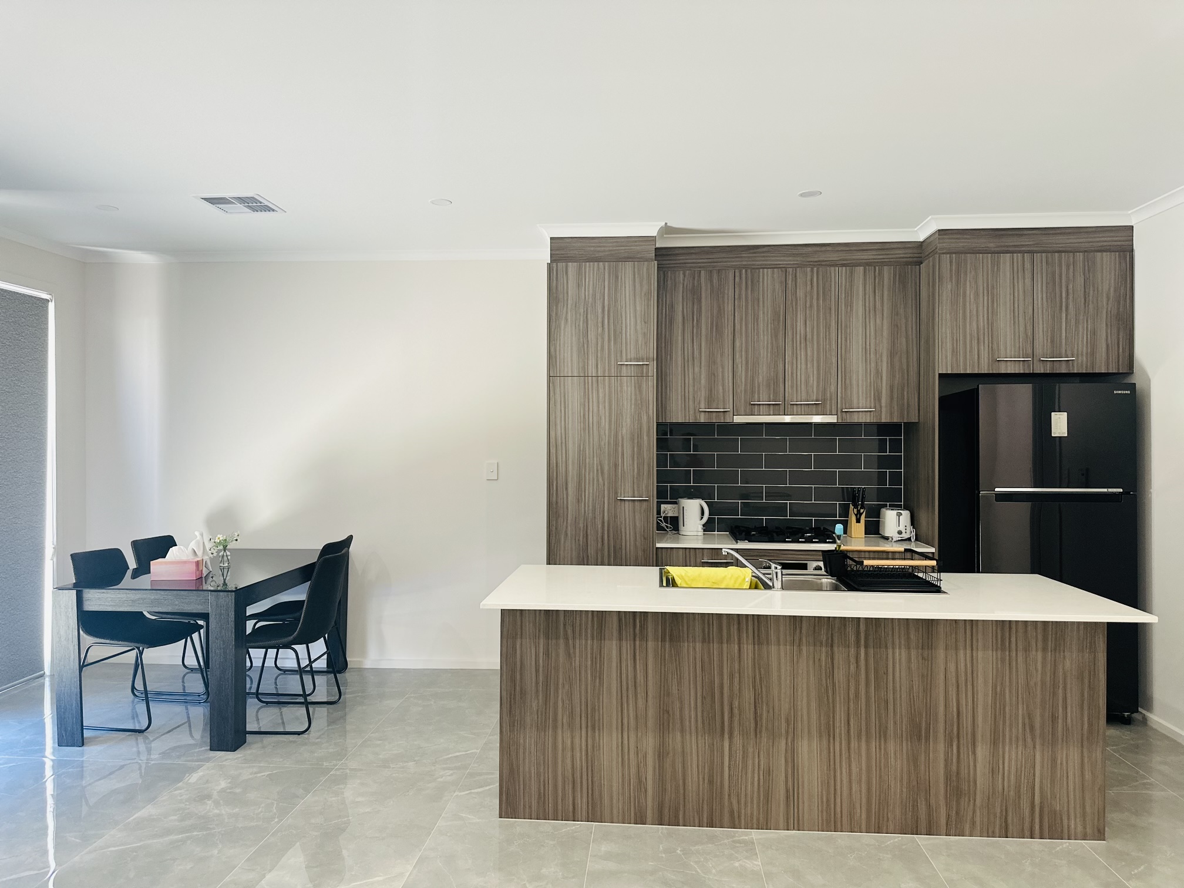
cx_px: 592
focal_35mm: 24
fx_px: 821
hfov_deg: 71.6
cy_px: 444
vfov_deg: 56.8
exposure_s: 1/100
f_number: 1.78
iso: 200
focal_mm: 6.86
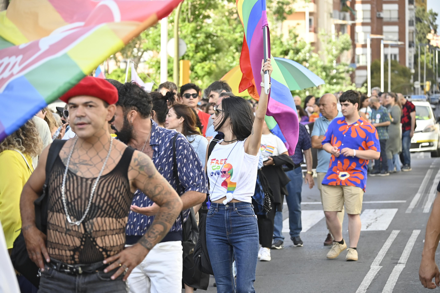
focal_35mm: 165
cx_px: 220
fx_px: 2016
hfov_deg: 12.5
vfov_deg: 8.3
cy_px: 146
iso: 500
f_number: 5.6
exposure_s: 1/640
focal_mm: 110
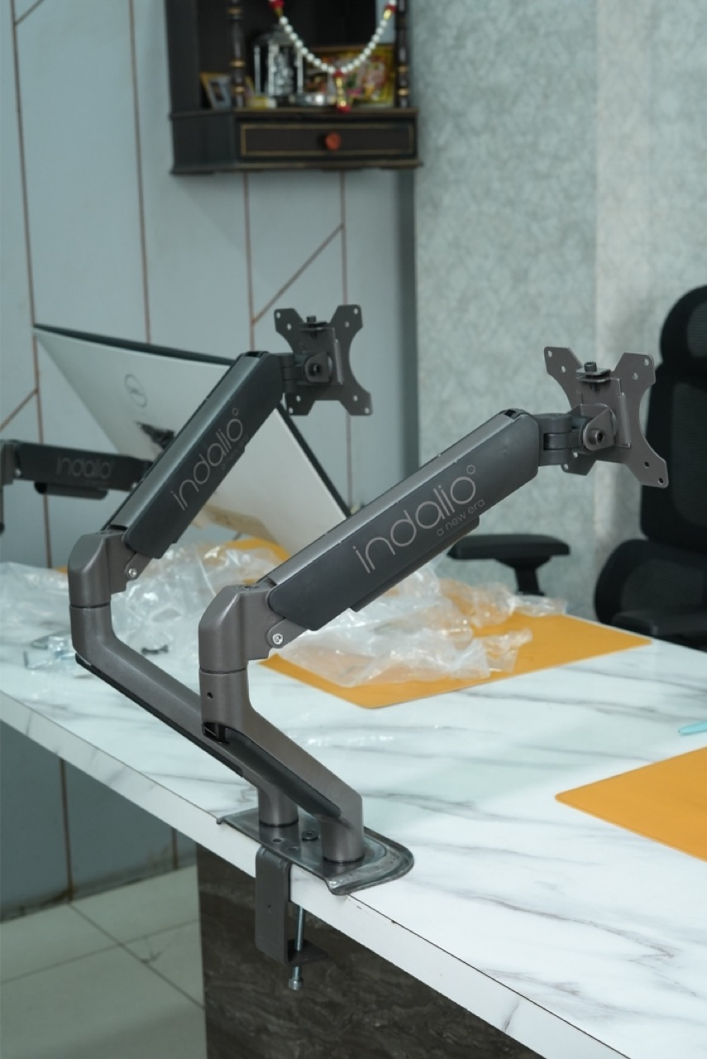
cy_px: 530
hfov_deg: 27.0
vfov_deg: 39.6
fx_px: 1471
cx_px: 354
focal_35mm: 50
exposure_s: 1/100
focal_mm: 50
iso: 2000
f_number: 7.1
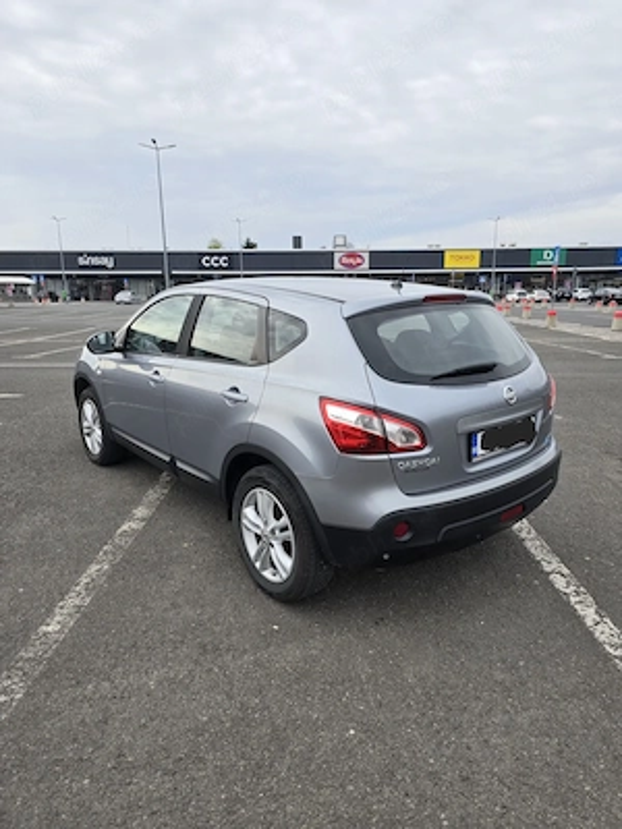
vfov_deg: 73.9
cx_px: 311
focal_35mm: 23
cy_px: 414
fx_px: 551
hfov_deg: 58.9
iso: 12
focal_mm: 6.3
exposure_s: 1/357
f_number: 1.7
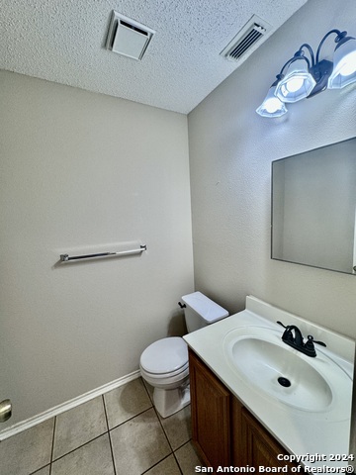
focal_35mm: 14
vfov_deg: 102.1
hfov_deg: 85.7
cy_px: 238
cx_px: 178
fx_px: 192
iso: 125
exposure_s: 1/120
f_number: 2.2
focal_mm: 2.22
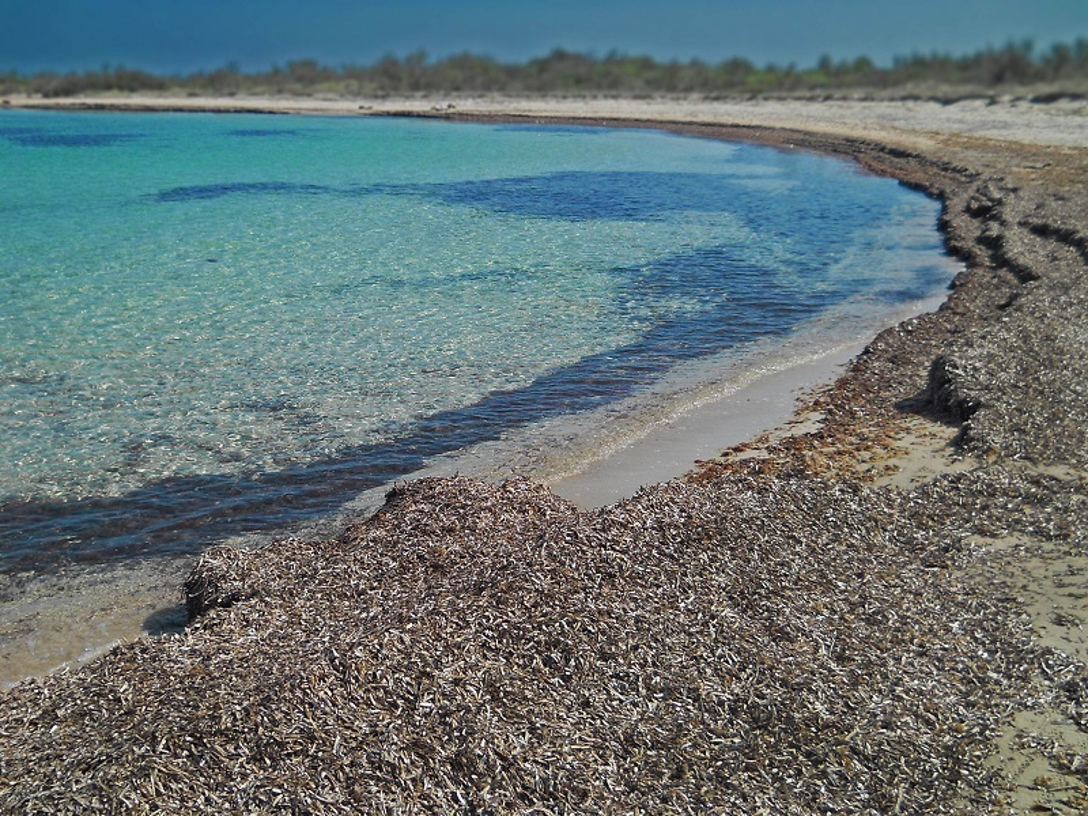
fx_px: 1289
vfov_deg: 35.1
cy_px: 408
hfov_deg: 45.8
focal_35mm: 41
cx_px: 544
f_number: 5.5
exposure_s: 1/400
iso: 80
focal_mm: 6.72
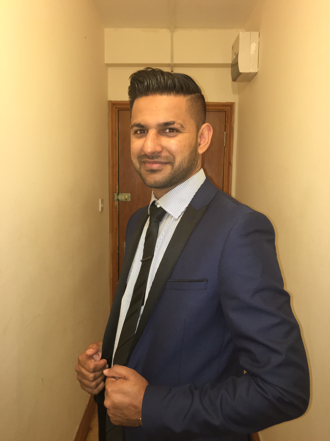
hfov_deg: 48.2
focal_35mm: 29
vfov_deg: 61.7
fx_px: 369
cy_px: 220
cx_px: 165
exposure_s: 1/25
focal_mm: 4.15
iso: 160
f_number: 2.2
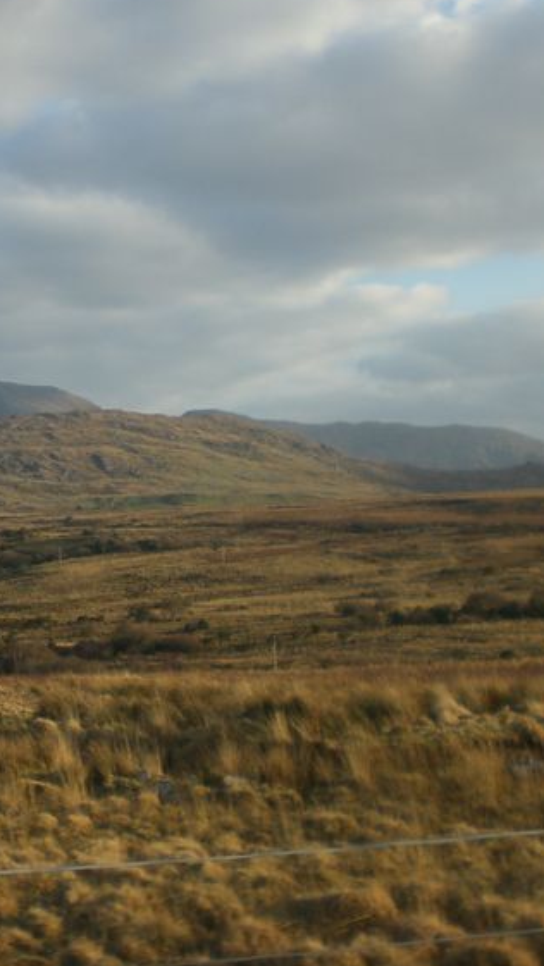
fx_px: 1511
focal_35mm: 59
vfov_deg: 35.4
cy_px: 463
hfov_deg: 19.9
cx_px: 17
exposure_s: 1/400
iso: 50
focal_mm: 6.3
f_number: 3.1
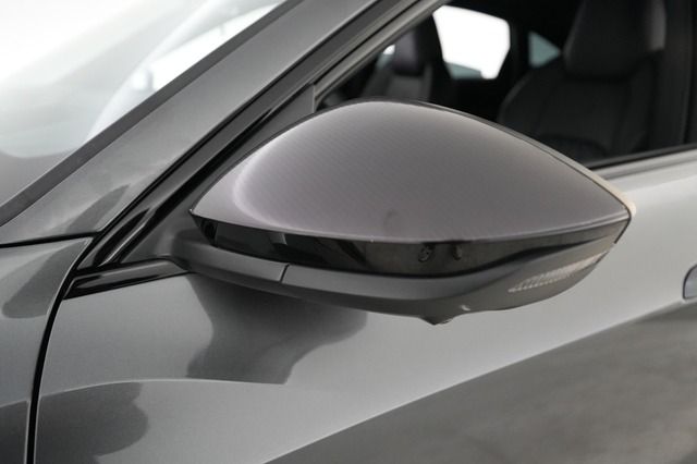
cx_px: 348
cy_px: 232
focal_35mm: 25
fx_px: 484
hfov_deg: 71.5
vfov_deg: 51.2
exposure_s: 1/160
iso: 5000
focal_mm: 25
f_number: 2.8
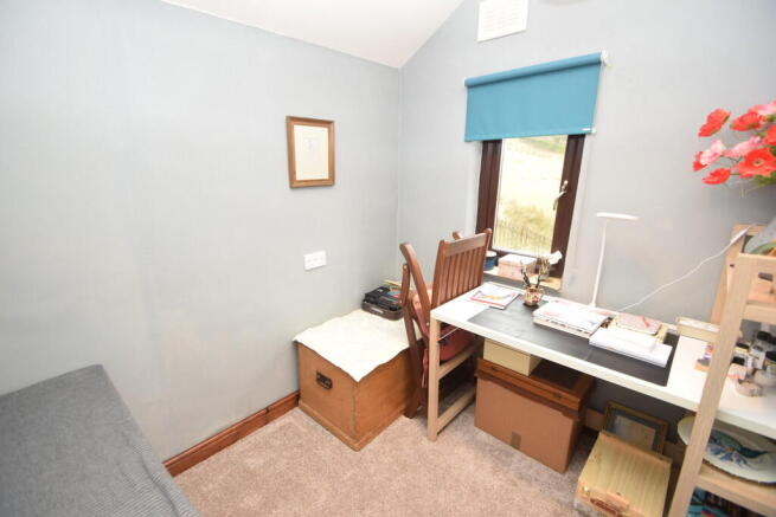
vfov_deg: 77.4
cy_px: 258
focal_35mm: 15
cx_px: 388
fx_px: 323
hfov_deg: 100.4
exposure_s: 1/60
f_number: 3.5
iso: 1000
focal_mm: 10
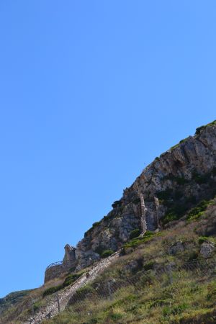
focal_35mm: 82
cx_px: 108
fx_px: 742
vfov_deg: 24.6
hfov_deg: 16.6
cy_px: 162
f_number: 11
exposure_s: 1/500
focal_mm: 55
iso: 400
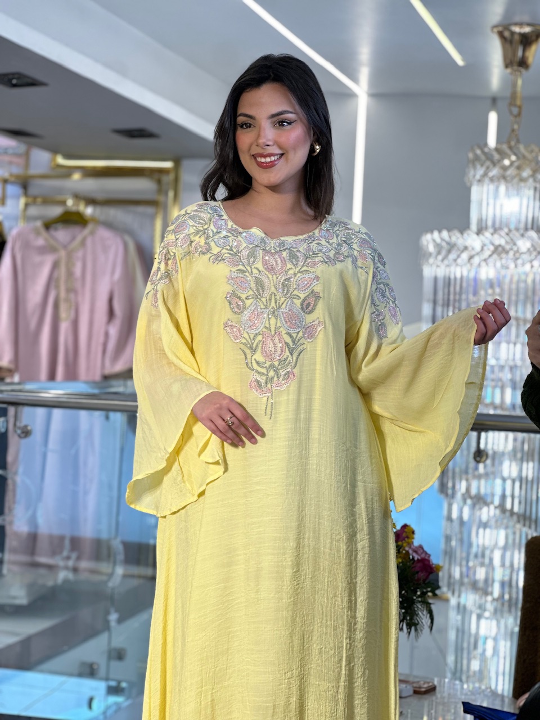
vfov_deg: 25.3
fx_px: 1602
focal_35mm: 77
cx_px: 270
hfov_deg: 19.1
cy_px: 360
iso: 40
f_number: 2.8
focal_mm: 9
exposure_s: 1/100
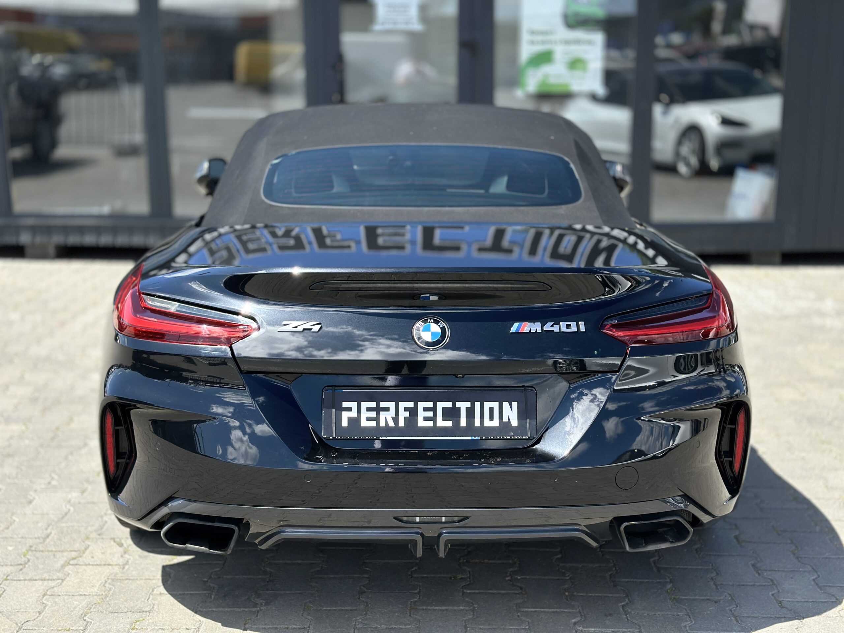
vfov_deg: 30.3
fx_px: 1170
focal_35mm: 48
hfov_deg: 39.7
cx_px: 422
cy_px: 316
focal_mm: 6.86
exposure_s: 1/2890
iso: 100
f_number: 1.78
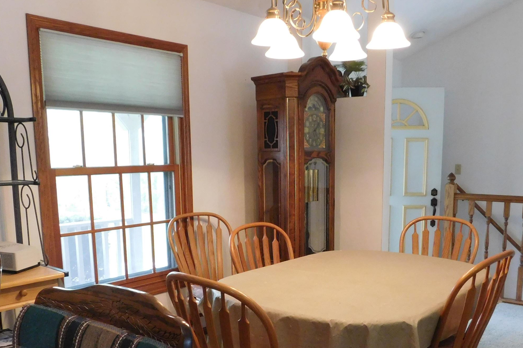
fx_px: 537
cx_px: 276
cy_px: 251
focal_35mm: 37
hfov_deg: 51.9
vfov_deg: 35.3
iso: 360
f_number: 3
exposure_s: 1/30
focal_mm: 4
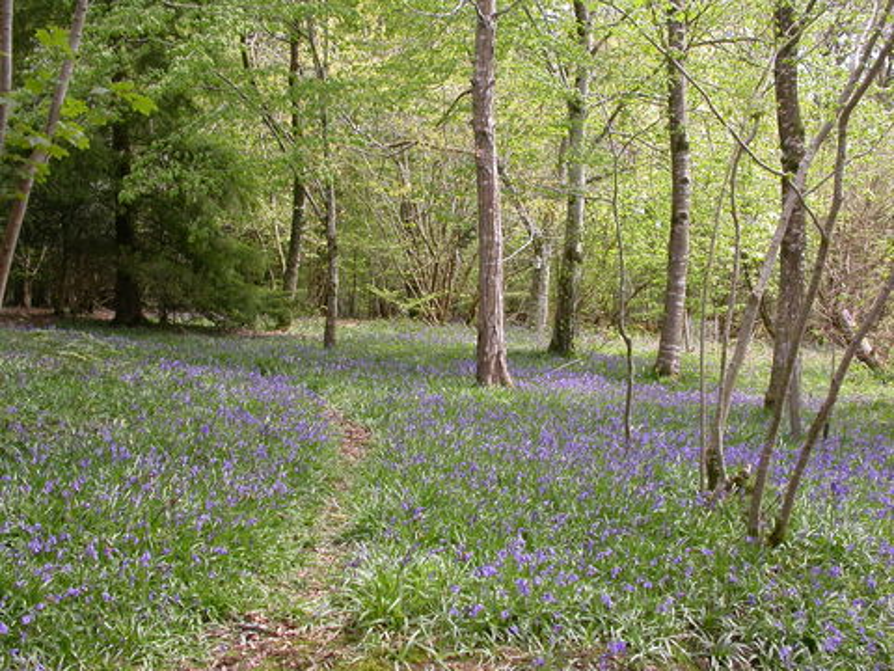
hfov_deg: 49.0
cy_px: 336
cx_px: 447
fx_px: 981
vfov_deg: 37.7
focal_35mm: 38
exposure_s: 1/125
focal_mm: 7.85
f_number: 4.7
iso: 100
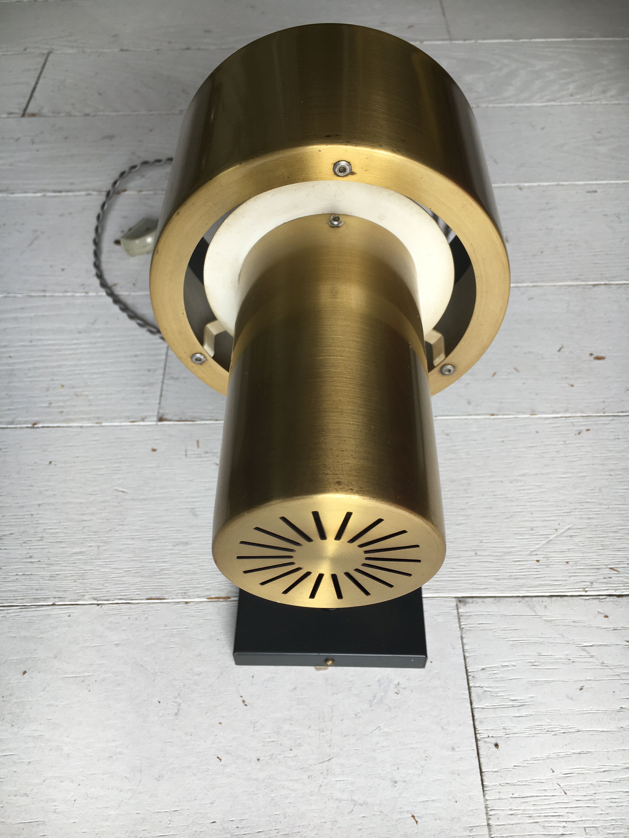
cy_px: 419
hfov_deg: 48.2
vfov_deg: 61.7
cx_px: 314
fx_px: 703
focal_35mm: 29
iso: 25
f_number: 2.2
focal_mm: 4.15
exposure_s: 1/152
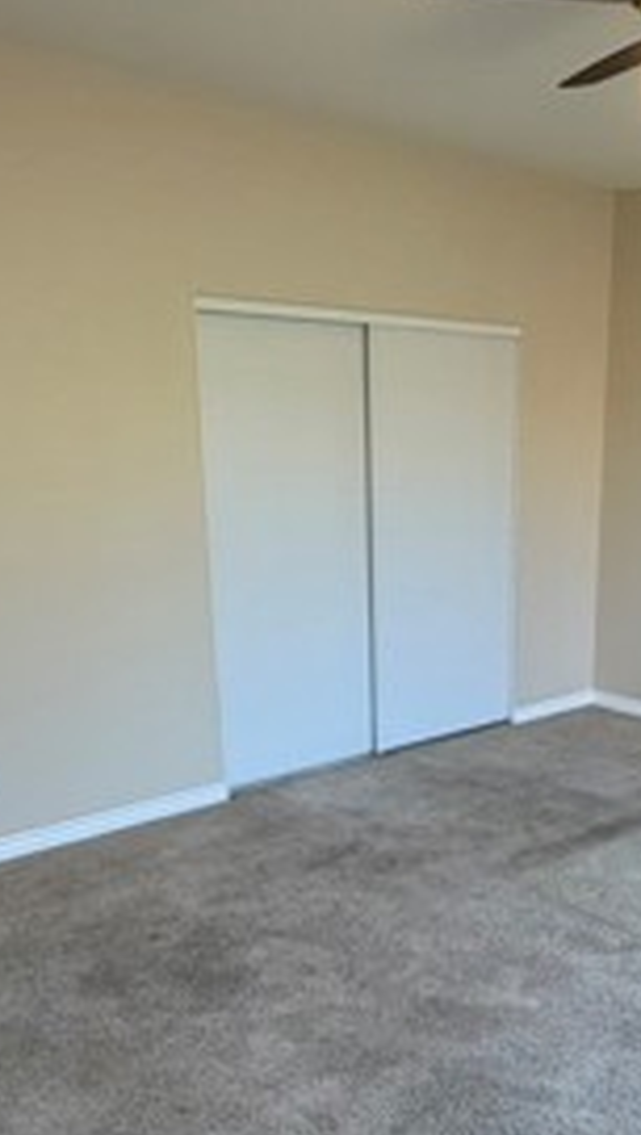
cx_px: 536
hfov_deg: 31.8
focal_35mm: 36
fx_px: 1085
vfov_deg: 54.2
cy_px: 750
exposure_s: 1/120
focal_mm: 2.22
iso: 250
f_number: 2.2
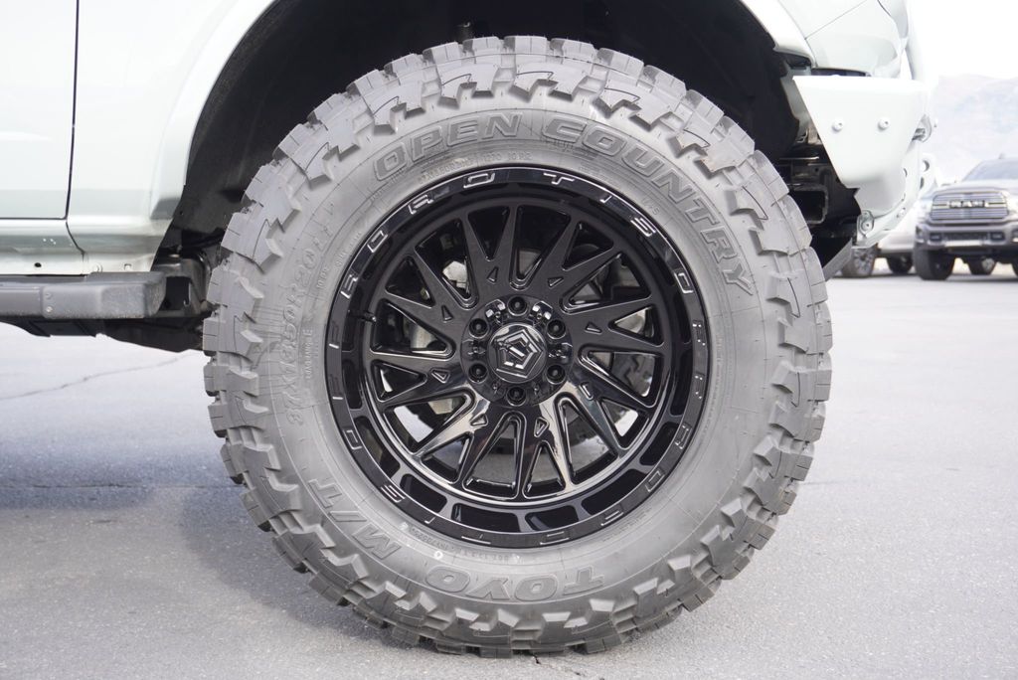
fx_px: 1188
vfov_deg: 31.9
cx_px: 509
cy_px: 340
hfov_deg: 46.4
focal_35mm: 42
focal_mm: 28
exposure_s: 1/60
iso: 100
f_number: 4.5
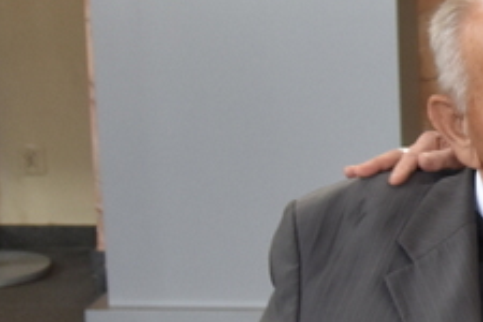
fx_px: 2146
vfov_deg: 8.6
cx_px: 841
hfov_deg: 11.9
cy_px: 245
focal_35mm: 160
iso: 560
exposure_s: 1/30
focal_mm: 20
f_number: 3.5
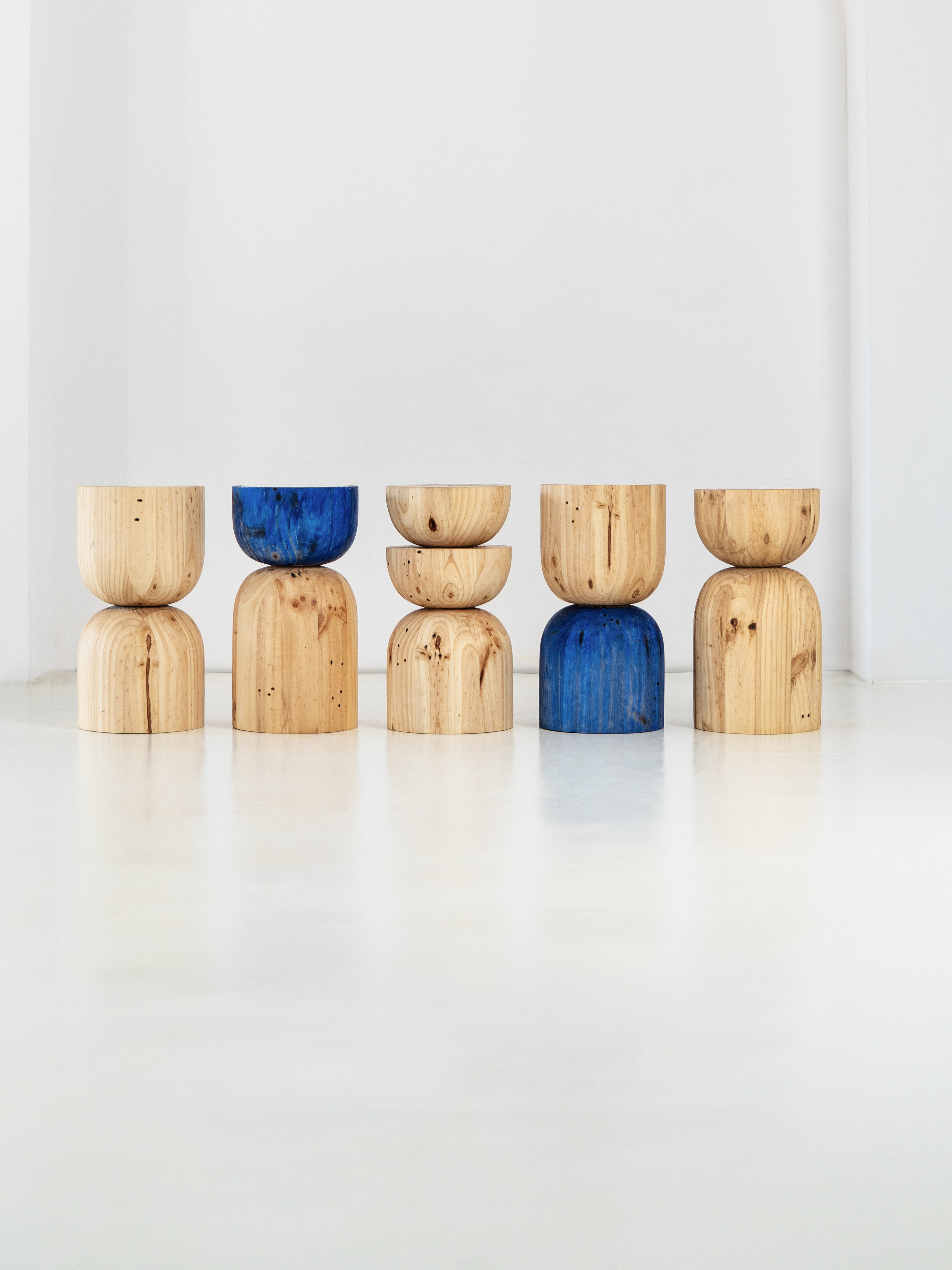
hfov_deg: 24.0
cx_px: 443
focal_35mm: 61
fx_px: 2237
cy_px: 396
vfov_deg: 31.4
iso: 100
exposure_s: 1/250
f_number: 2
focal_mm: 30
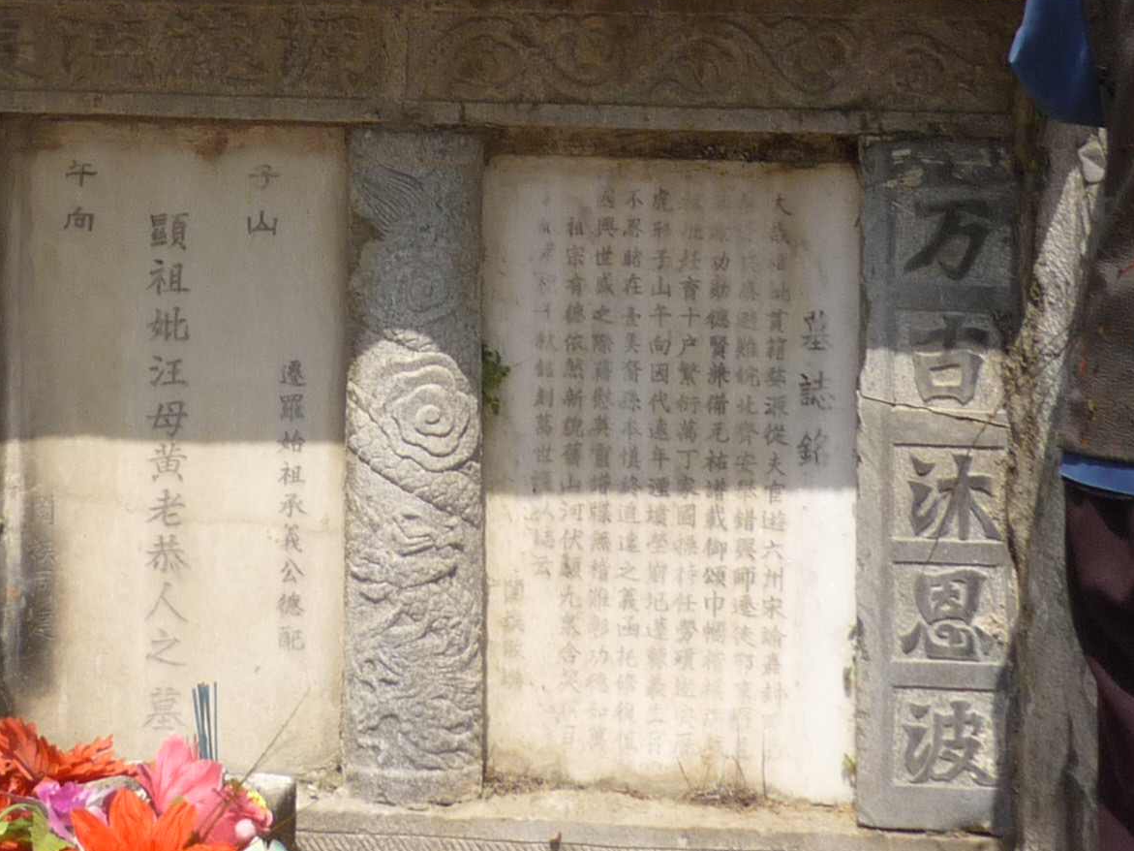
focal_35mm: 92
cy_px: -173
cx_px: 152
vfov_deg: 15.5
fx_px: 3014
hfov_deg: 20.9
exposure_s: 1/160
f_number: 8
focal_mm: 5.5
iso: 100
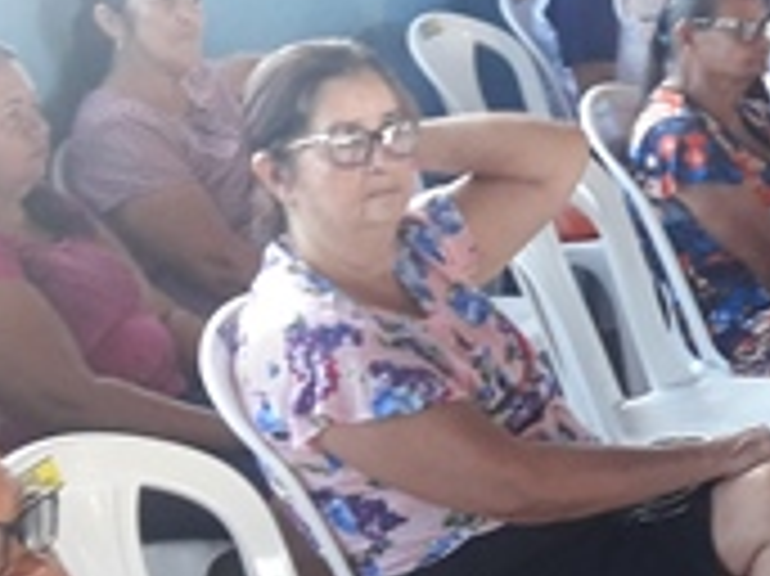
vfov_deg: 14.0
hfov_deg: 17.7
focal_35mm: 105
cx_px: 959
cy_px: 468
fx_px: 2334
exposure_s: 1/40
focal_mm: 3.7
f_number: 1.9
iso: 80
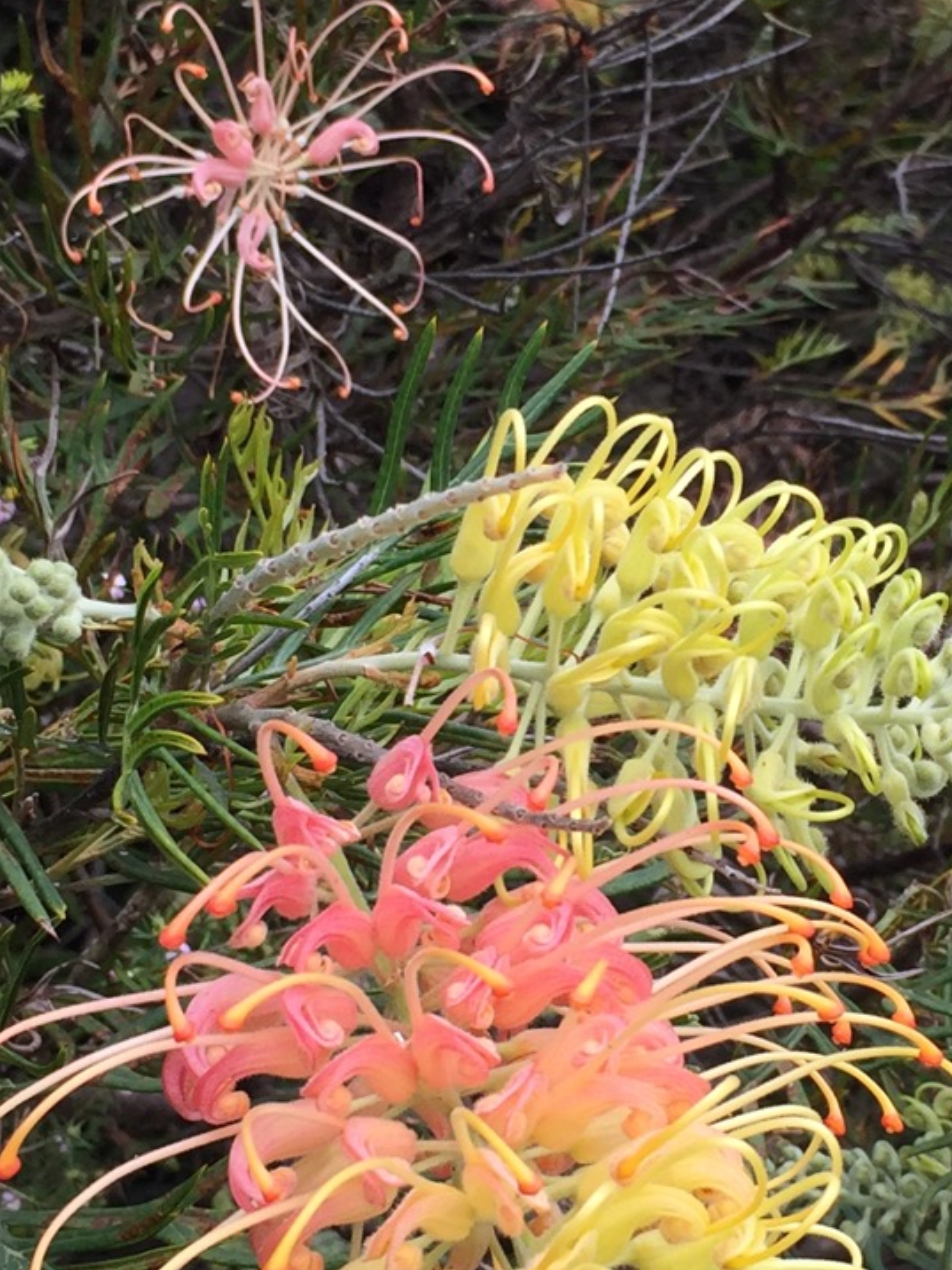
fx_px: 3044
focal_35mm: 83
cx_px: 683
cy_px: 690
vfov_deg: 23.6
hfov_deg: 17.7
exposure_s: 1/449
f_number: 2.2
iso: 32
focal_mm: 4.15
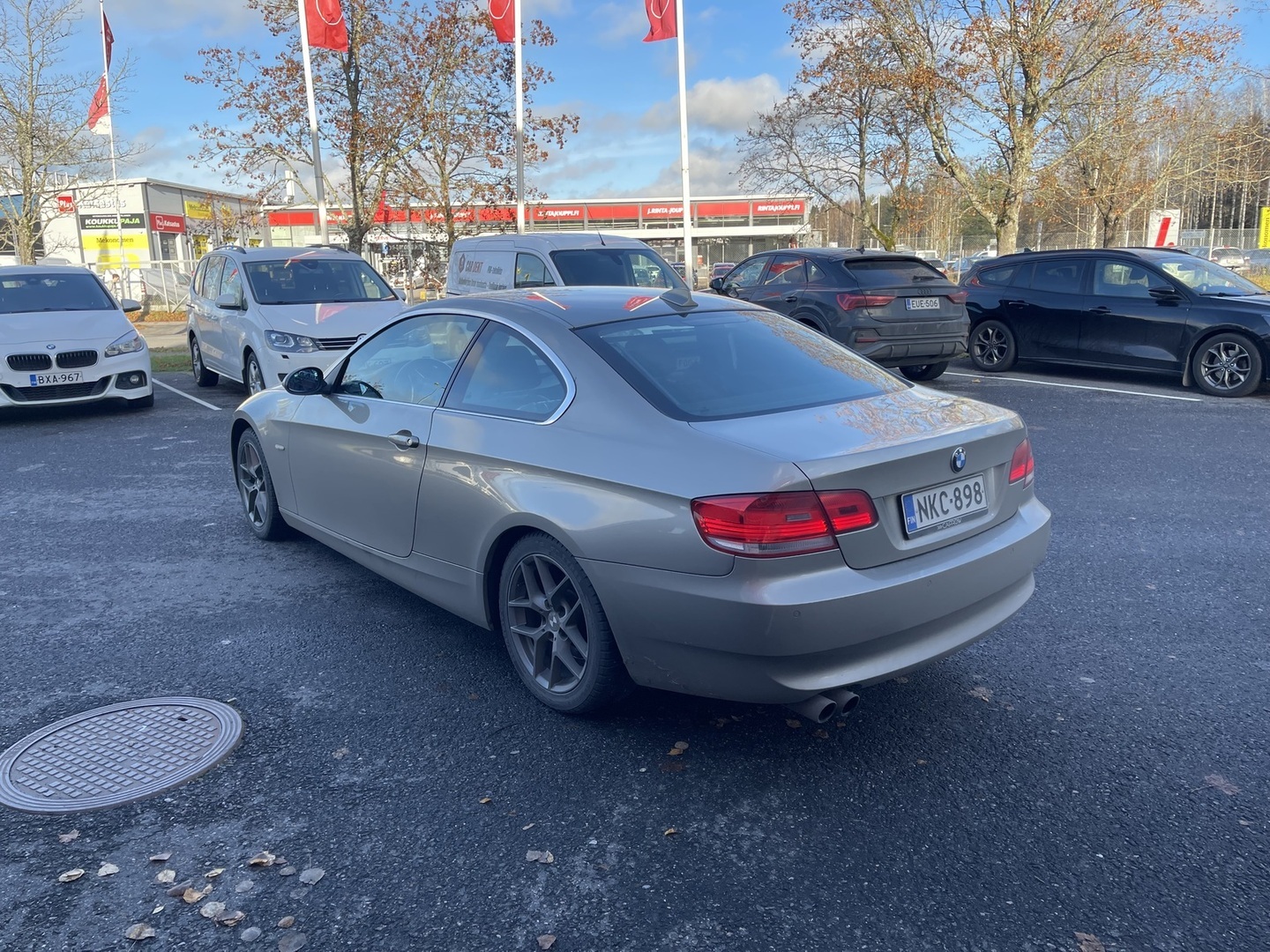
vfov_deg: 54.9
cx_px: 635
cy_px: 476
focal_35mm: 25
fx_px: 917
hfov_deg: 69.4
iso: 32
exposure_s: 1/645
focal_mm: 5.1
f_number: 1.6
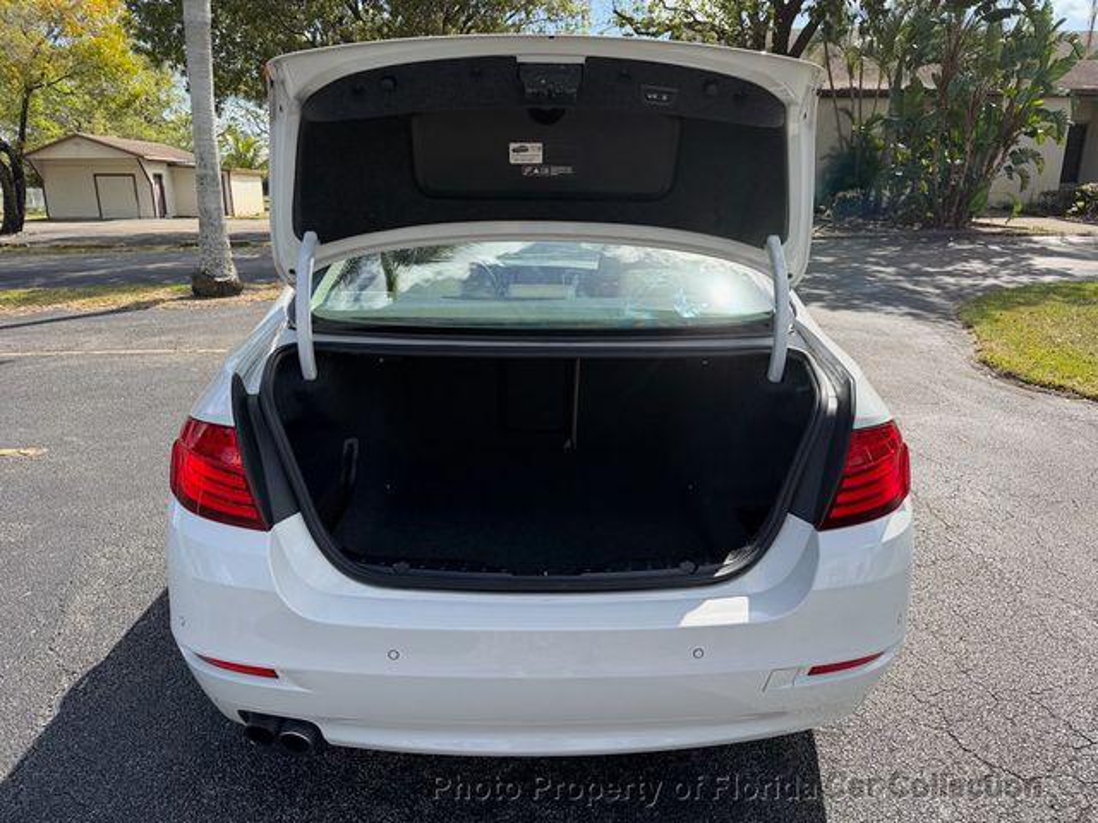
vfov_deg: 56.8
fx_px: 761
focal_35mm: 24
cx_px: 549
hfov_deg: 71.6
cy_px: 412
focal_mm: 6.76
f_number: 1.78
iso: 80
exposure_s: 1/2370
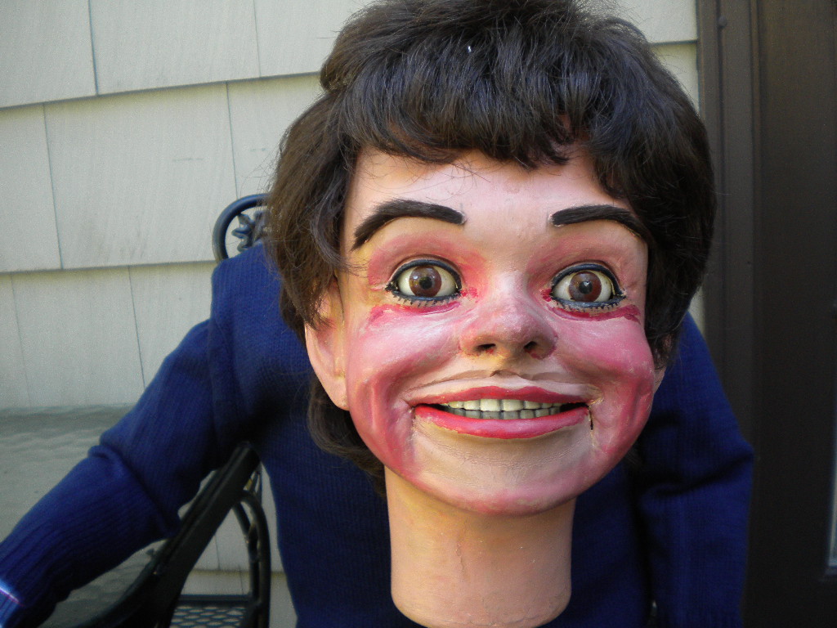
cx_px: 418
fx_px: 846
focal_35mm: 35
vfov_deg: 40.7
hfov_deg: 52.6
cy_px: 314
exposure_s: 1/59.8
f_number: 3.1
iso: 169
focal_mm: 6.3
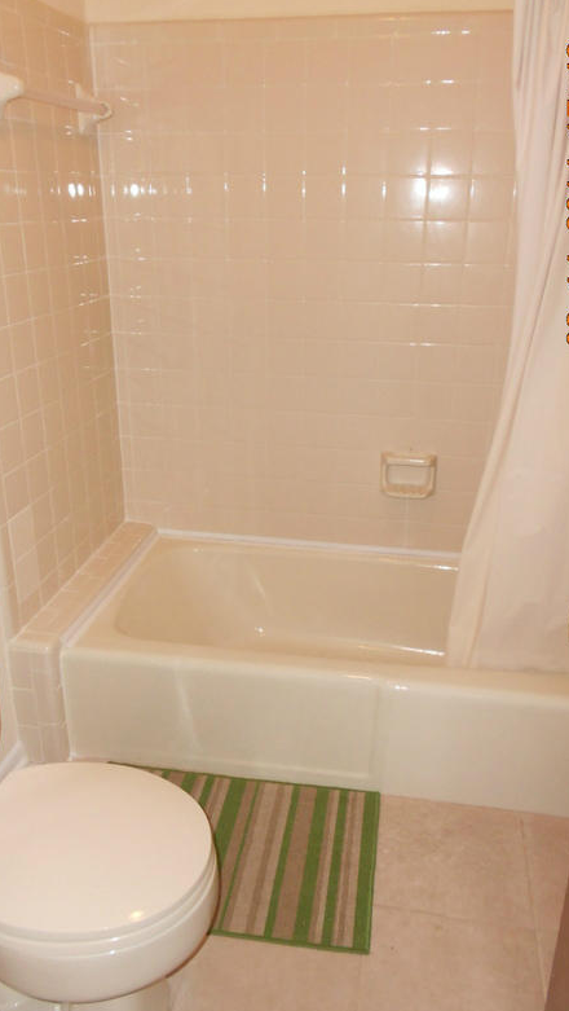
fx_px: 777
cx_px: 270
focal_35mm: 29
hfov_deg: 40.2
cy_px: 502
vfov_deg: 66.0
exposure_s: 1/25
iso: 200
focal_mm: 4.6
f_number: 3.2
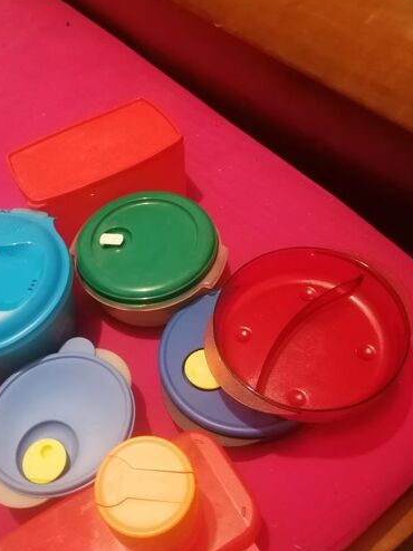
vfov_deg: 52.5
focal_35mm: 35
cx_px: 154
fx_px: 557
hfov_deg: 40.4
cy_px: 313
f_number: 1.8
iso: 1000
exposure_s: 1/16.7
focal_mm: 4.75
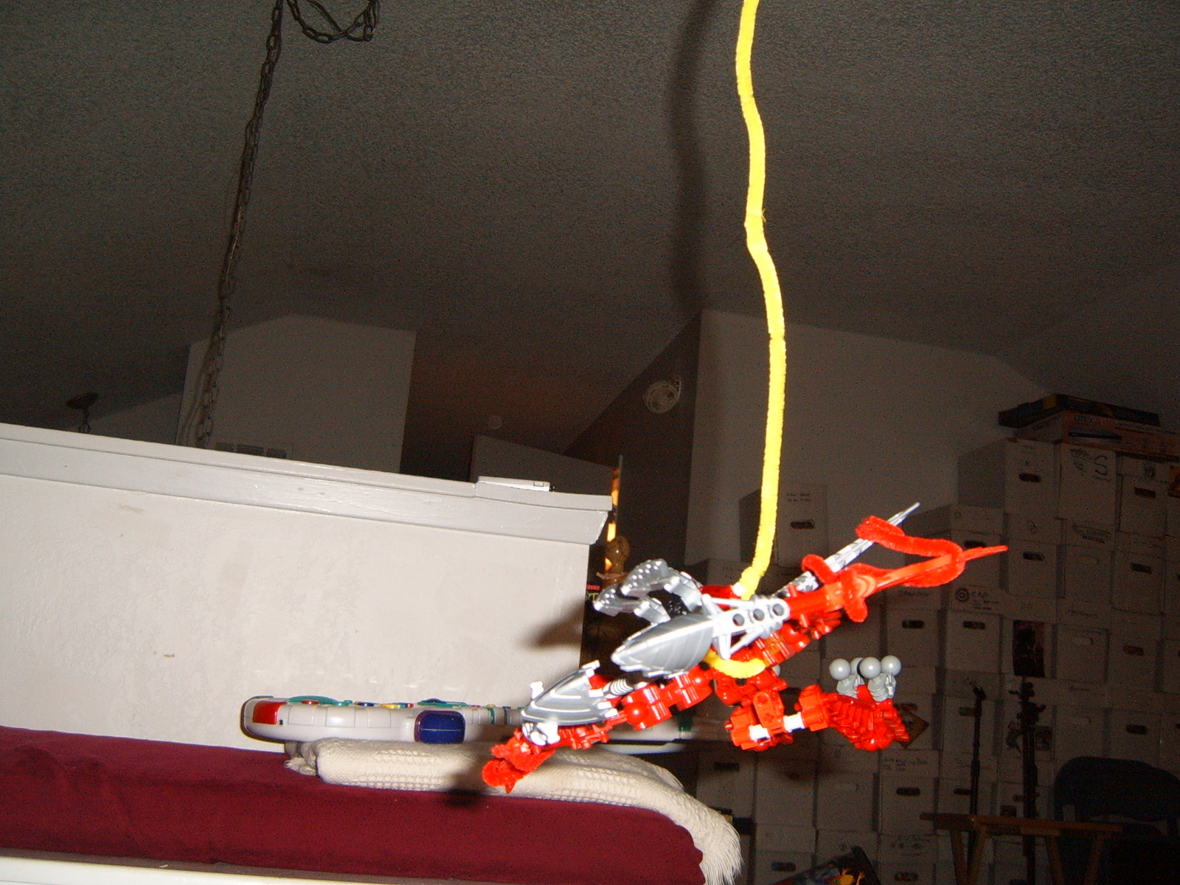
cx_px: 590
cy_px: 442
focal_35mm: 37
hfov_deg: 50.1
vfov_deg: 38.7
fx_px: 1261
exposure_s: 1/30
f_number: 2.9
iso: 141
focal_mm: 6.2
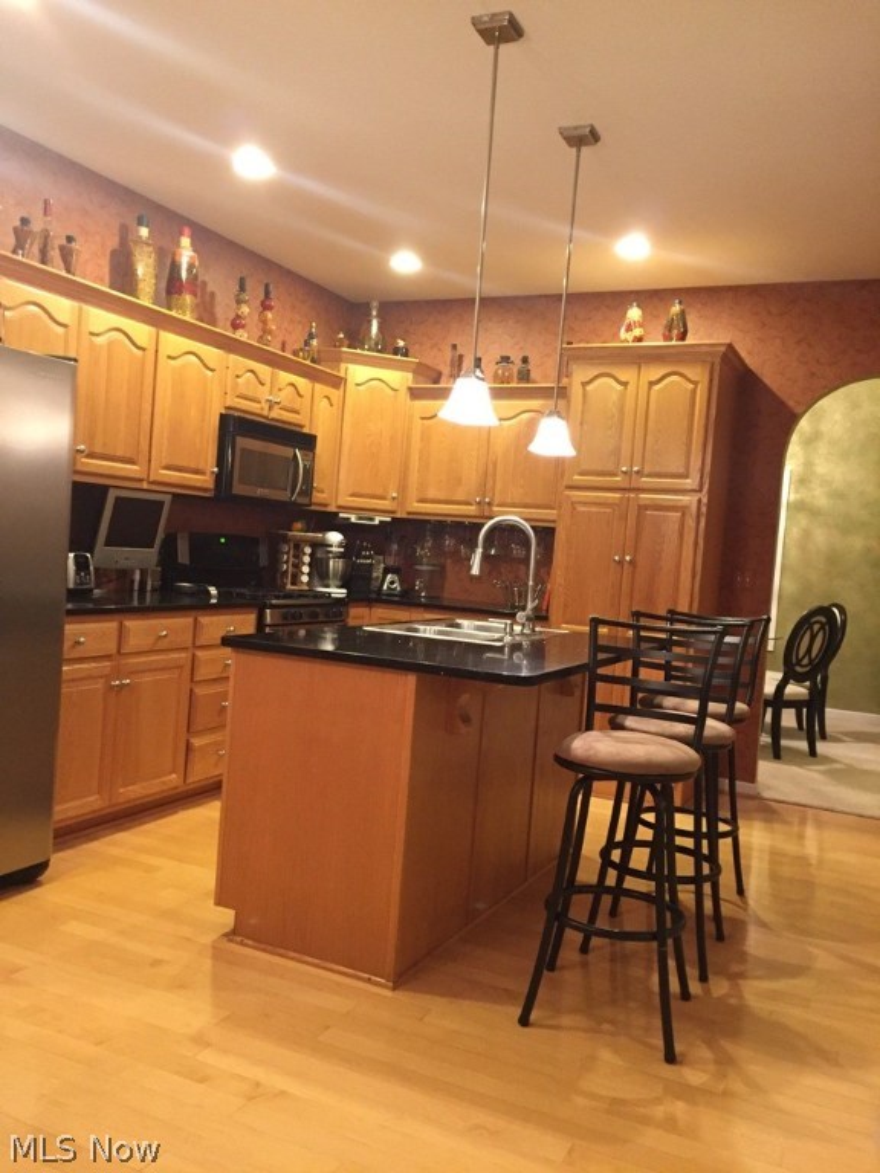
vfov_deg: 61.7
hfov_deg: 48.2
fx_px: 983
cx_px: 440
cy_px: 586
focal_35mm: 29
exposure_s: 1/20
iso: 250
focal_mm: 4.15
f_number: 2.2
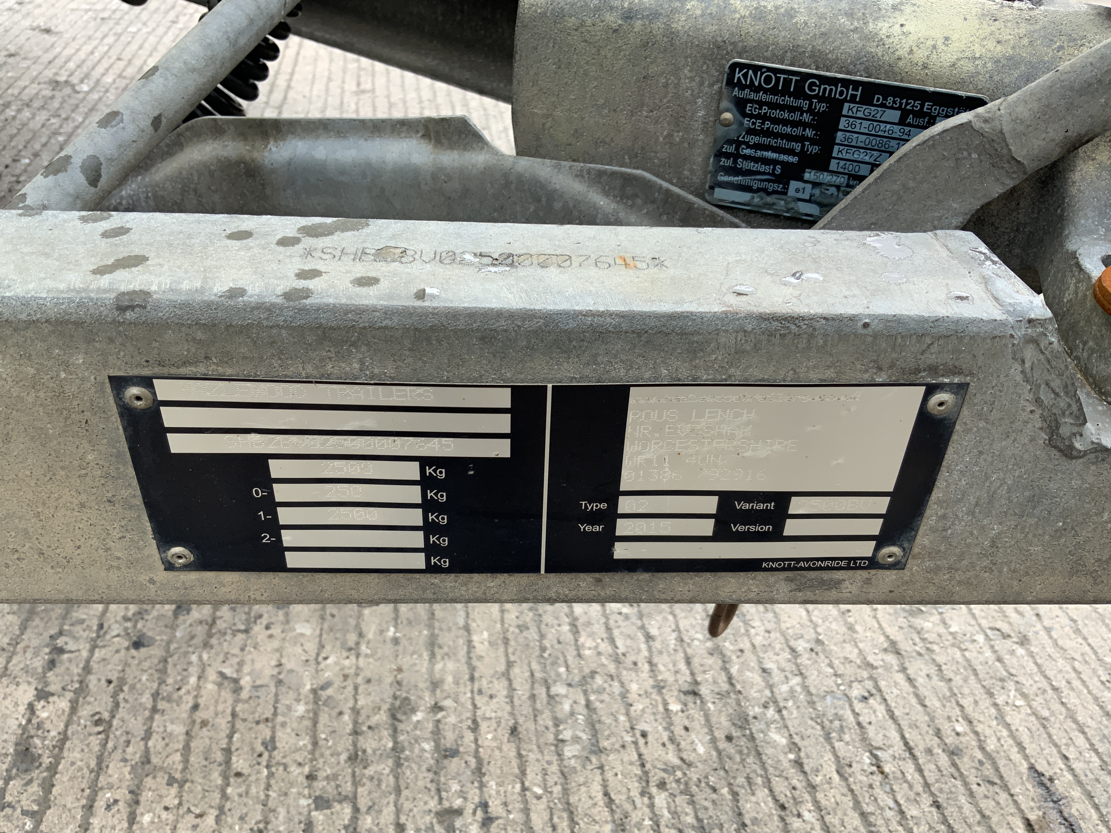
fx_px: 931
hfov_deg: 61.7
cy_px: 416
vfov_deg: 48.2
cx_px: 556
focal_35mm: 29
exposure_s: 1/259
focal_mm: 3
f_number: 1.8
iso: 16
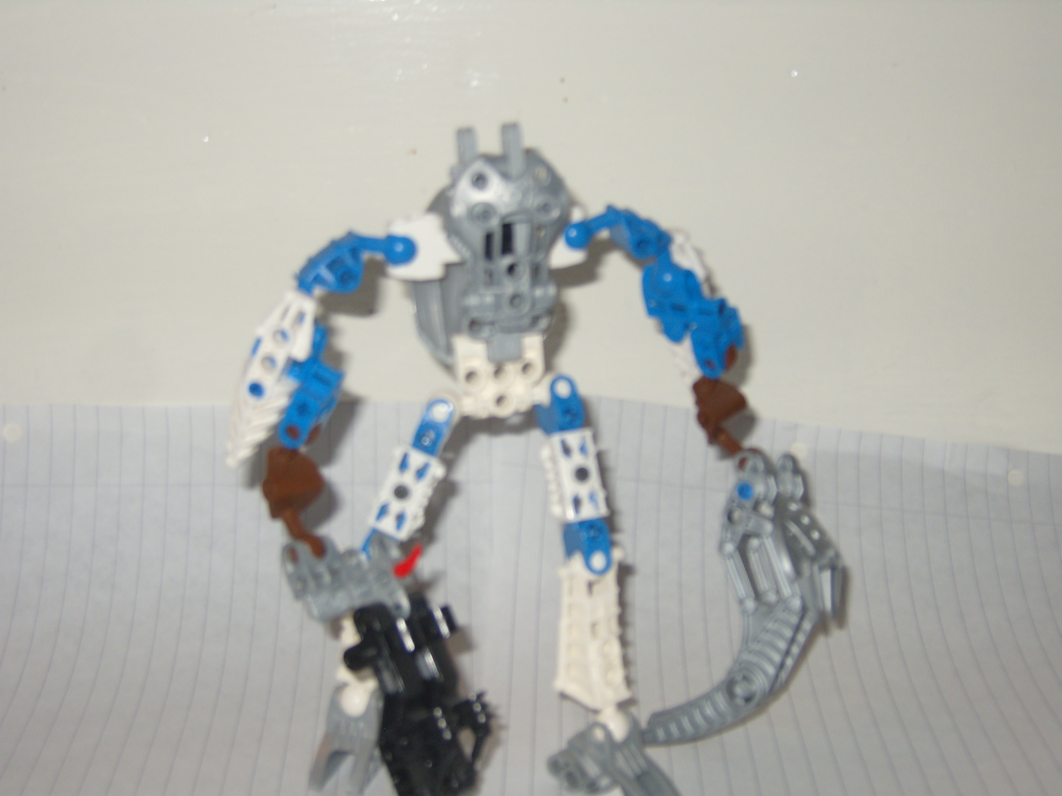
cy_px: 398
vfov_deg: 27.5
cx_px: 531
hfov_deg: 36.2
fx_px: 1626
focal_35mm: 53
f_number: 3.5
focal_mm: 11
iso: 100
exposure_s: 1/45
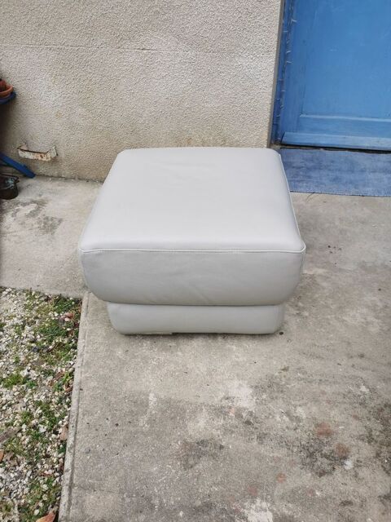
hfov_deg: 51.4
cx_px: 196
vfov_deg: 65.3
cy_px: 261
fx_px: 407
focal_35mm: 27
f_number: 1.8
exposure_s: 1/197
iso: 50
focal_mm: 5.58
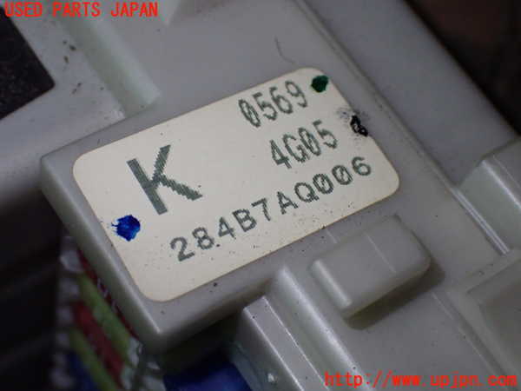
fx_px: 1008
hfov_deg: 29.0
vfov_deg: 21.9
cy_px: 196
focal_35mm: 67
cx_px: 260
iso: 640
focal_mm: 11.88
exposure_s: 1/250
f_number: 3.8
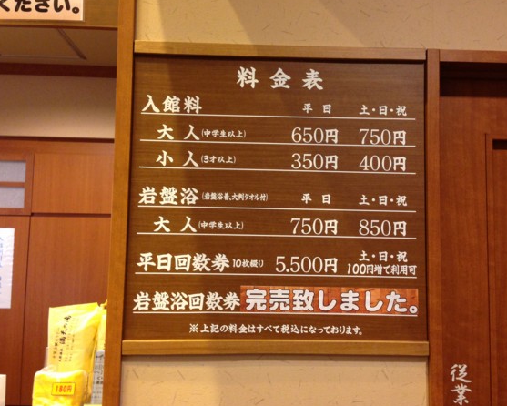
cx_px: 269
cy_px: 192
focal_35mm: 37
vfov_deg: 40.1
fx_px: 555
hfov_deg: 49.0
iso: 200
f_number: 2.4
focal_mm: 4.13
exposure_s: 1/20
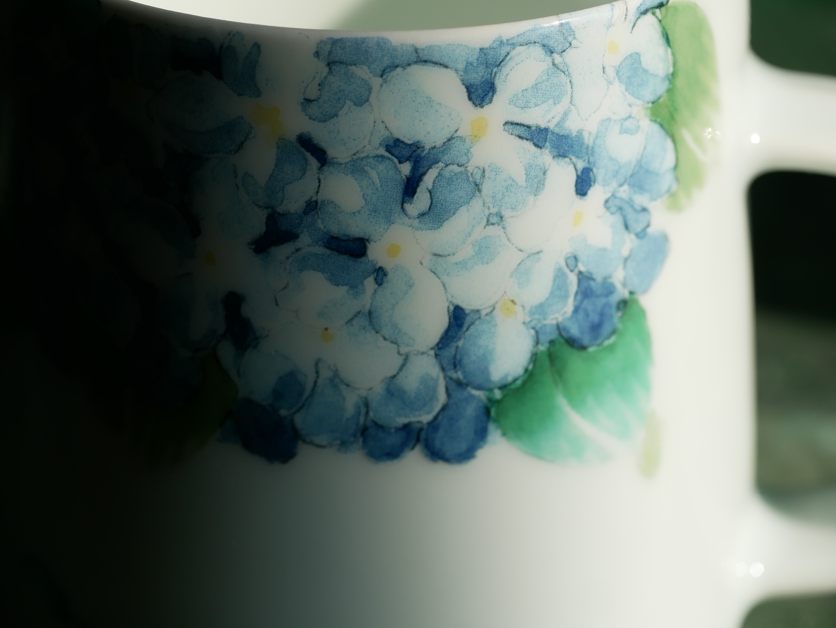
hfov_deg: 21.8
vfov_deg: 16.4
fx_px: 2174
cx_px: 418
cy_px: 314
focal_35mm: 90
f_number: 5.6
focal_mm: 45
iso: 200
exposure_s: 1/640
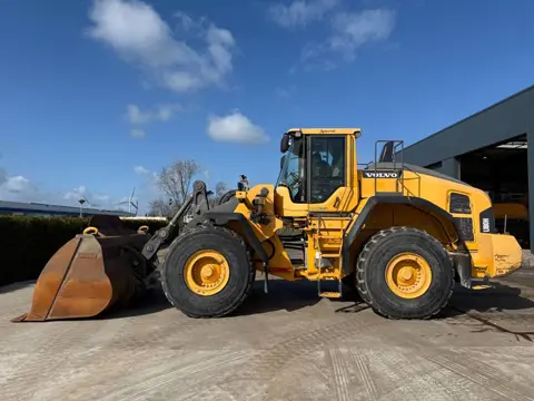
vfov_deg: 56.8
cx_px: 267
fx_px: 370
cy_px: 200
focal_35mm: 24
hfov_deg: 71.6
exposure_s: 1/6173
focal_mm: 6.76
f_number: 1.78
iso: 80
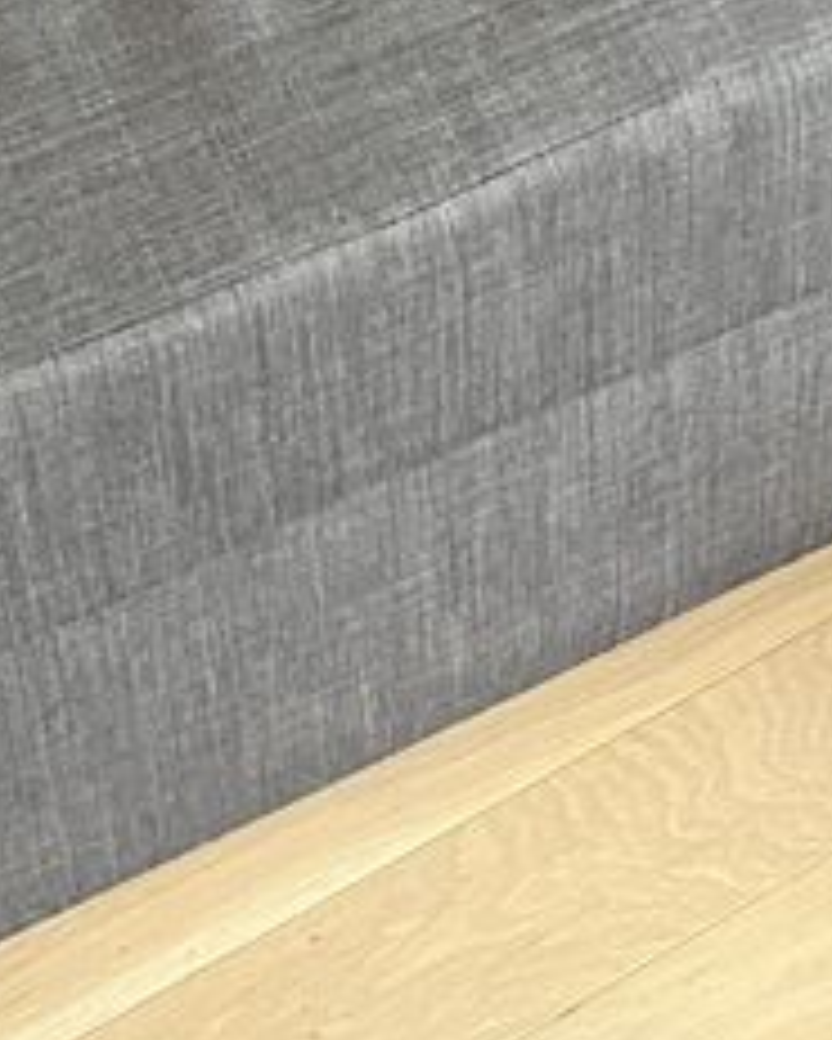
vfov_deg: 16.1
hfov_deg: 13.9
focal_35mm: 110
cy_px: -500
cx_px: 778
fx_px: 3384
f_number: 1.6
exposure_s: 1/53
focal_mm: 5.1
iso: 500
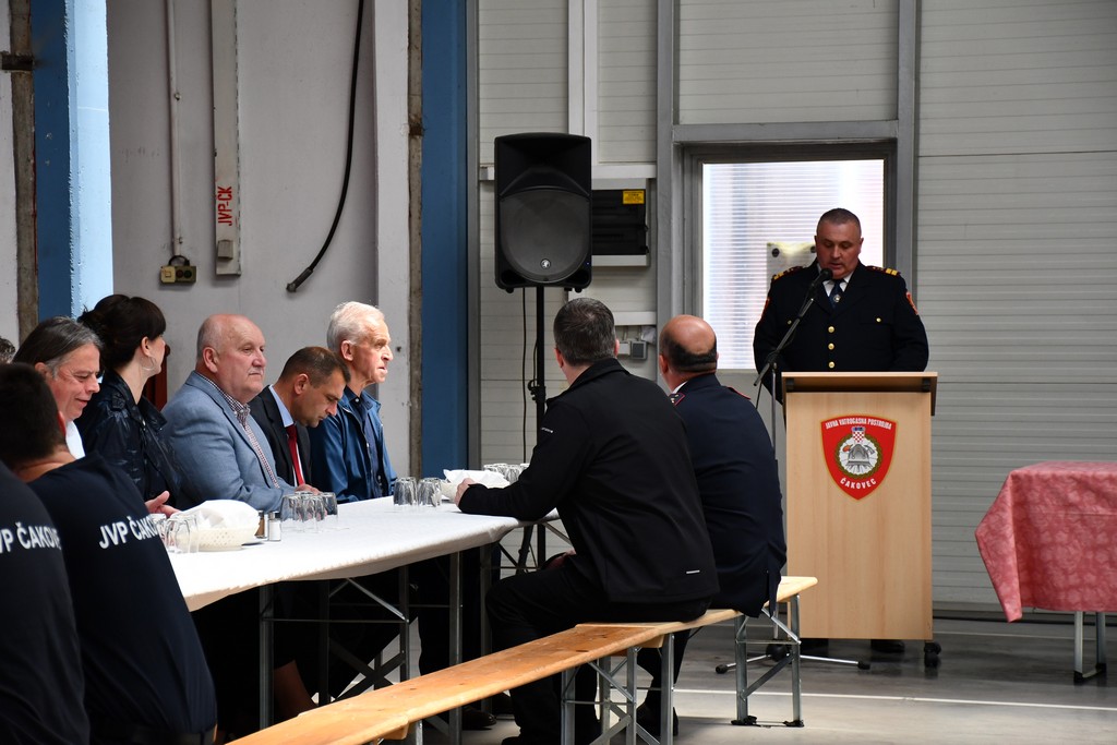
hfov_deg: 17.1
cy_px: 372
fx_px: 3724
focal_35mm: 120
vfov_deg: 11.4
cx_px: 558
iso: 800
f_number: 5.3
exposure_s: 1/400
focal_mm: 80
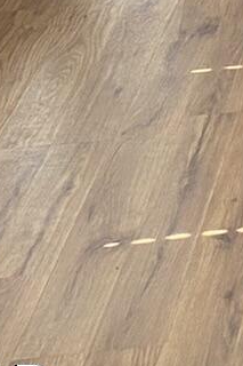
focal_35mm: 173
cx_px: 916
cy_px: -415
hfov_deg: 6.6
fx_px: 1753
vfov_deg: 10.7
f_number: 1.8
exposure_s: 1/72
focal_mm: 4.25
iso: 125
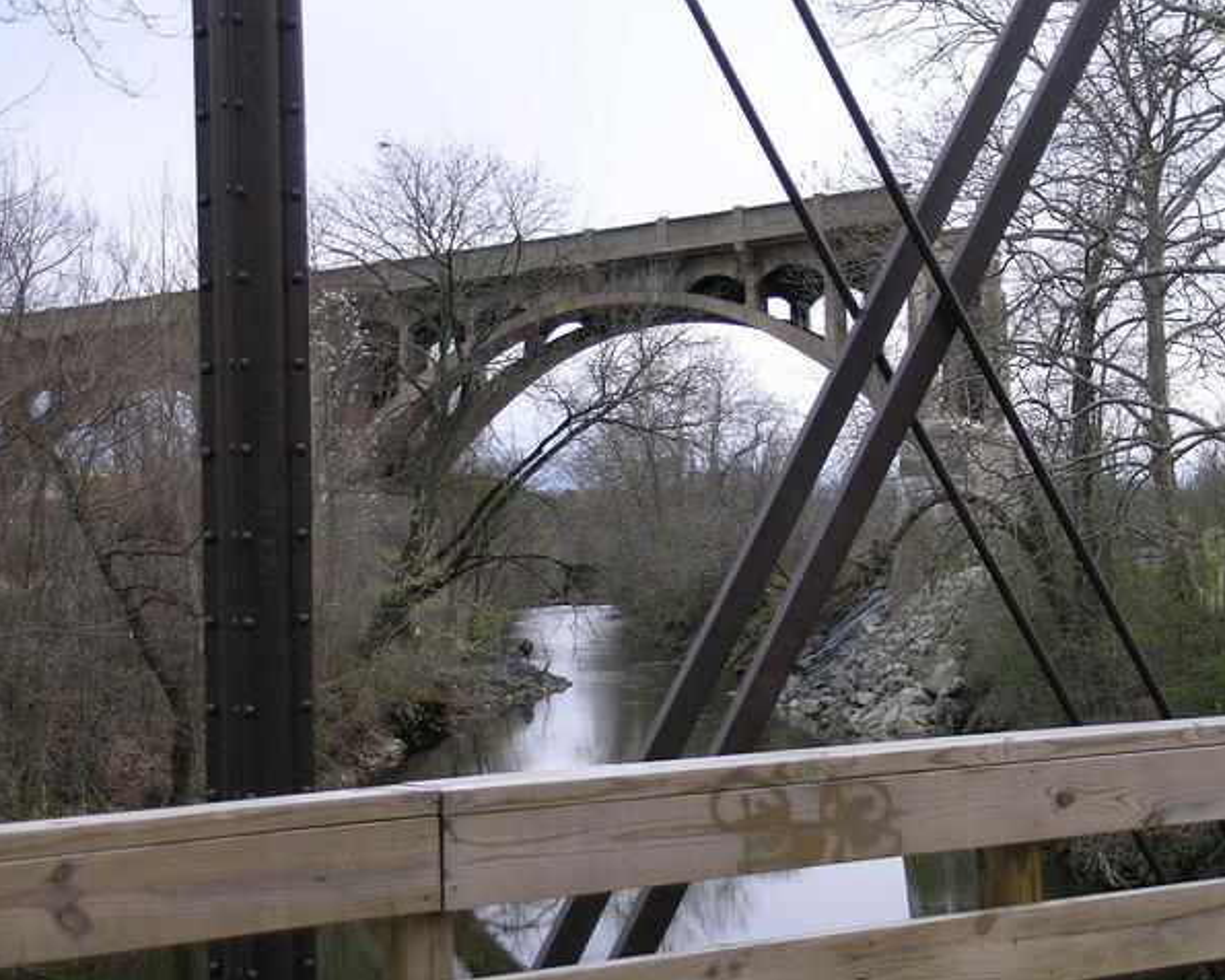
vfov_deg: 23.8
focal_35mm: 64
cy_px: 490
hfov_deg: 29.6
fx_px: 2320
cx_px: 605
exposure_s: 1/41.1
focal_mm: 12.6
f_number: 3.7
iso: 50
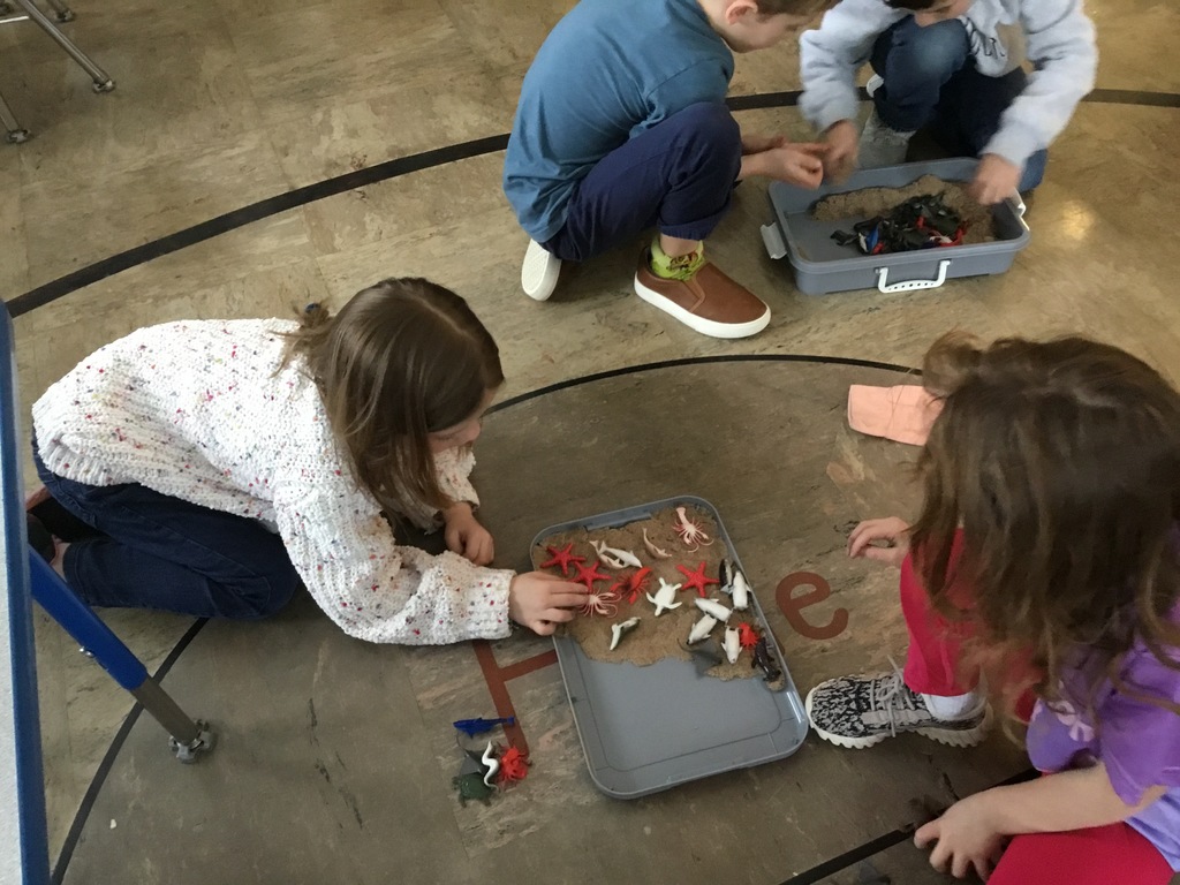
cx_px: 590
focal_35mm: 31
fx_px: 1057
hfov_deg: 58.4
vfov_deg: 45.4
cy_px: 442
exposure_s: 1/15
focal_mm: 3.3
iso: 200
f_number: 2.4
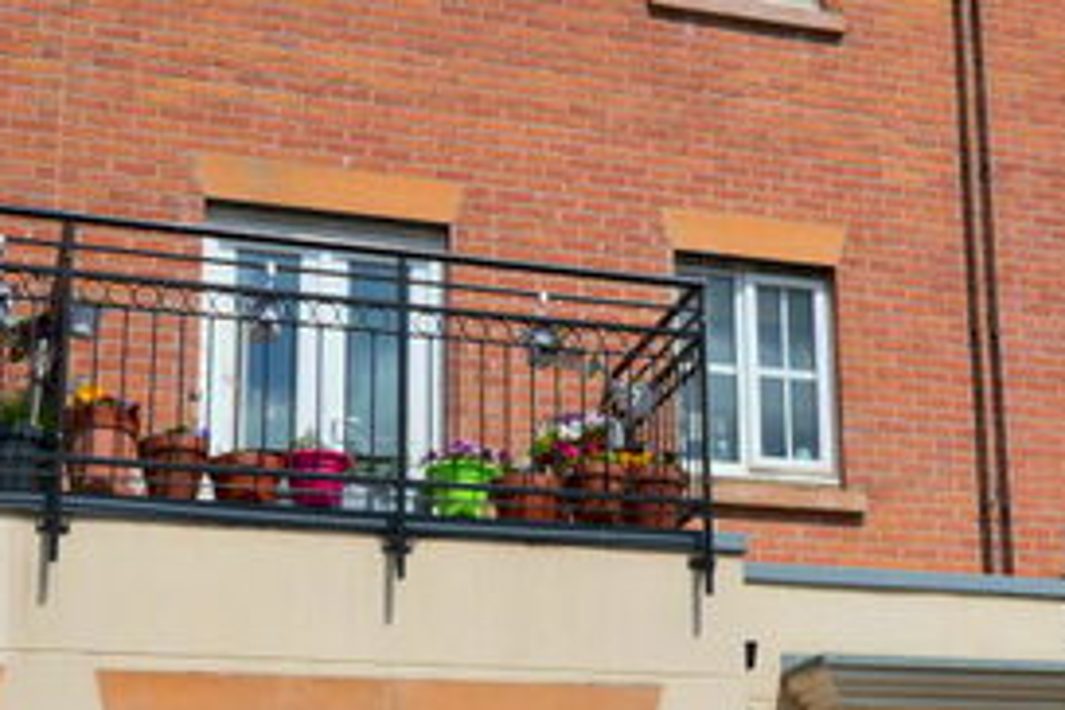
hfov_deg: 25.9
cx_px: 835
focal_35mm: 77
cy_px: 472
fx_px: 2278
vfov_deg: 17.7
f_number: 11
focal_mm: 20
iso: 280
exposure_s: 1/500
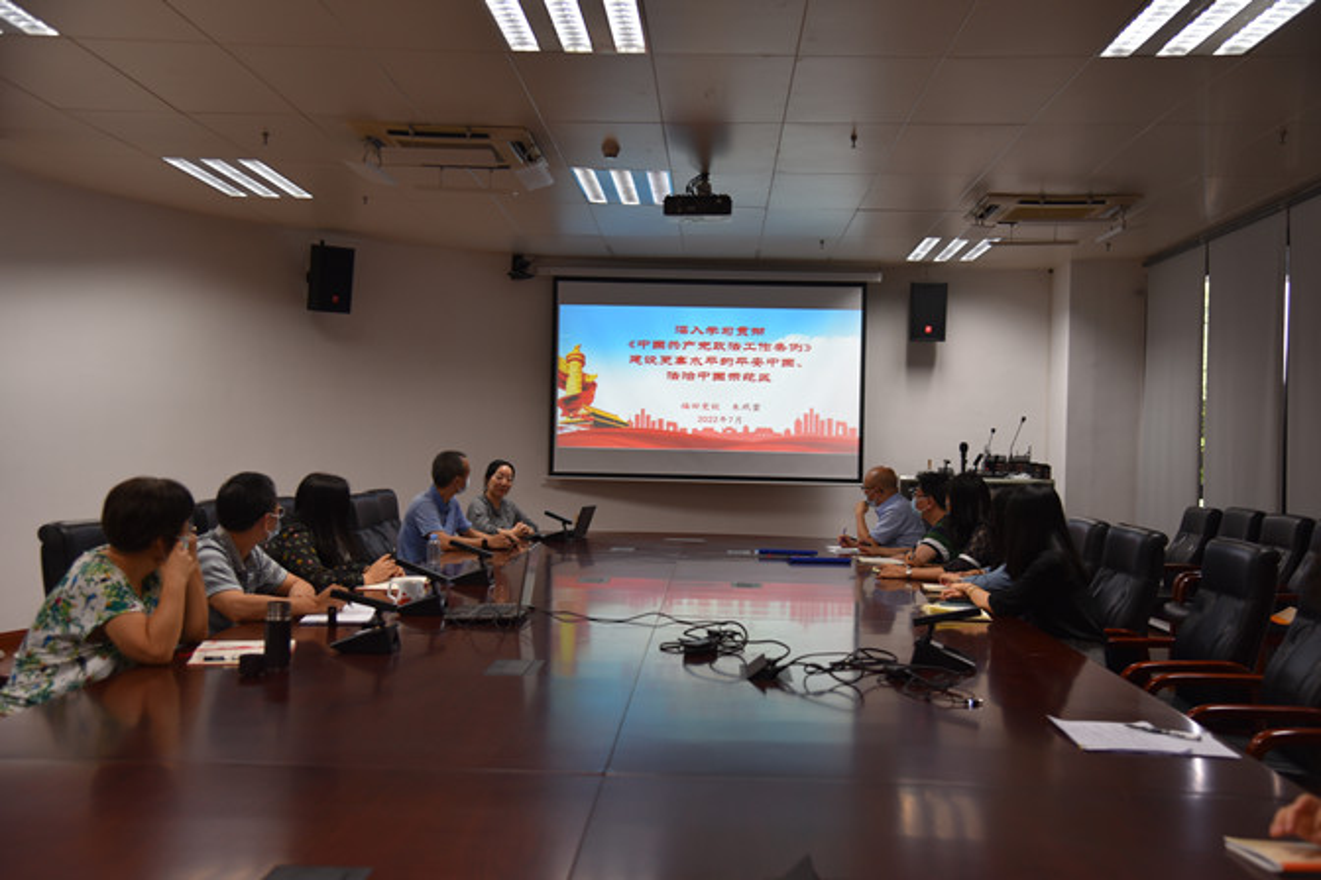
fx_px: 1394
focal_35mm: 38
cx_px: 660
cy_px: 440
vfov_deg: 35.1
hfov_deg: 50.7
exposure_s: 1/60
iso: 450
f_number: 4
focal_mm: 38
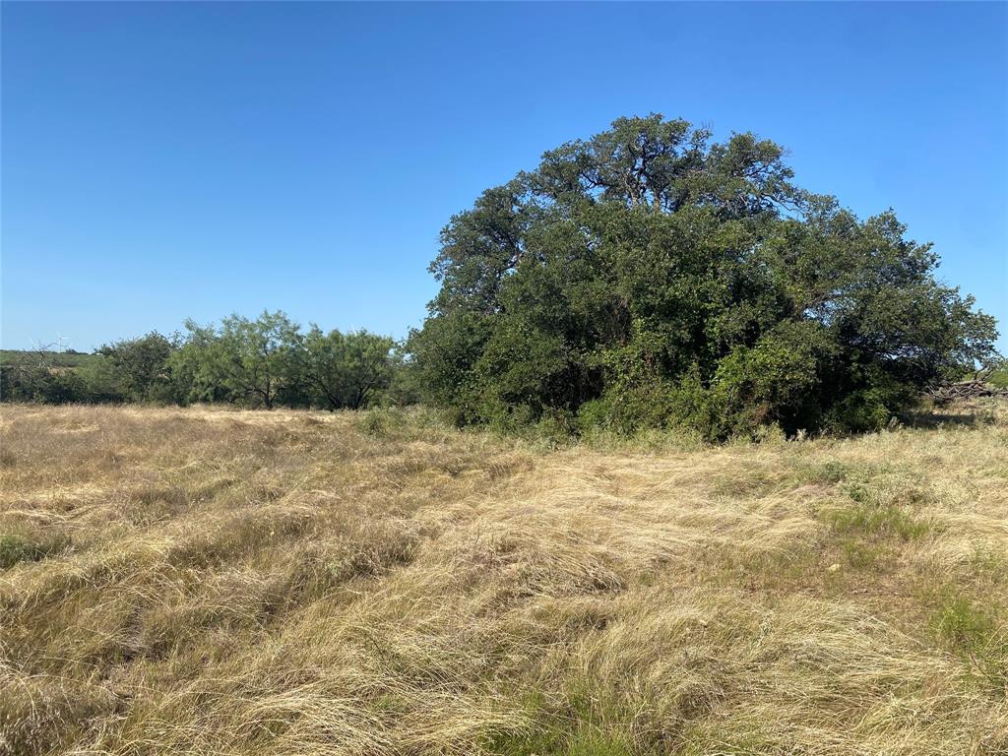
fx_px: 757
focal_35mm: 26
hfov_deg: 67.3
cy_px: 378
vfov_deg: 53.1
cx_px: 504
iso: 32
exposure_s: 1/2410
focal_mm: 4.25
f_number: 1.8
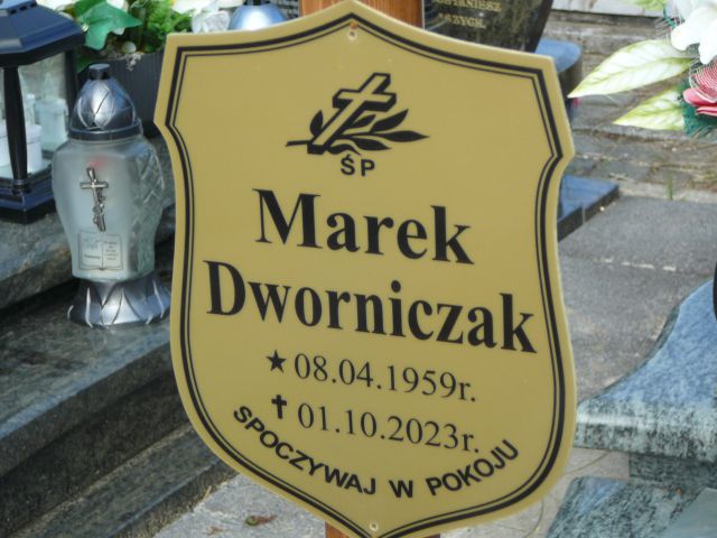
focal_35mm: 95
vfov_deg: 15.6
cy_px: 269
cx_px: 358
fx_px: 1968
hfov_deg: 20.7
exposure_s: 1/250
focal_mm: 14.1
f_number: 3.9
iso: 80
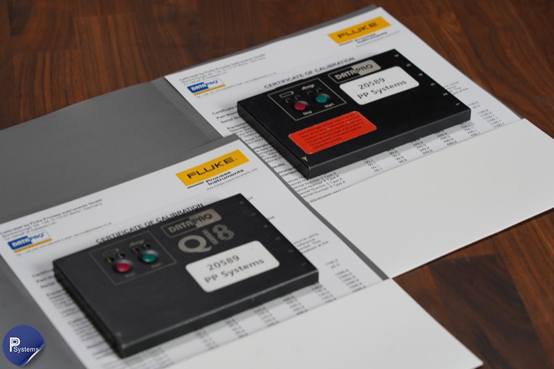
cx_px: 277
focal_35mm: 105
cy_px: 184
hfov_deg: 19.5
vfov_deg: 13.0
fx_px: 1616
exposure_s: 1/125
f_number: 6.3
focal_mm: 105
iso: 1600
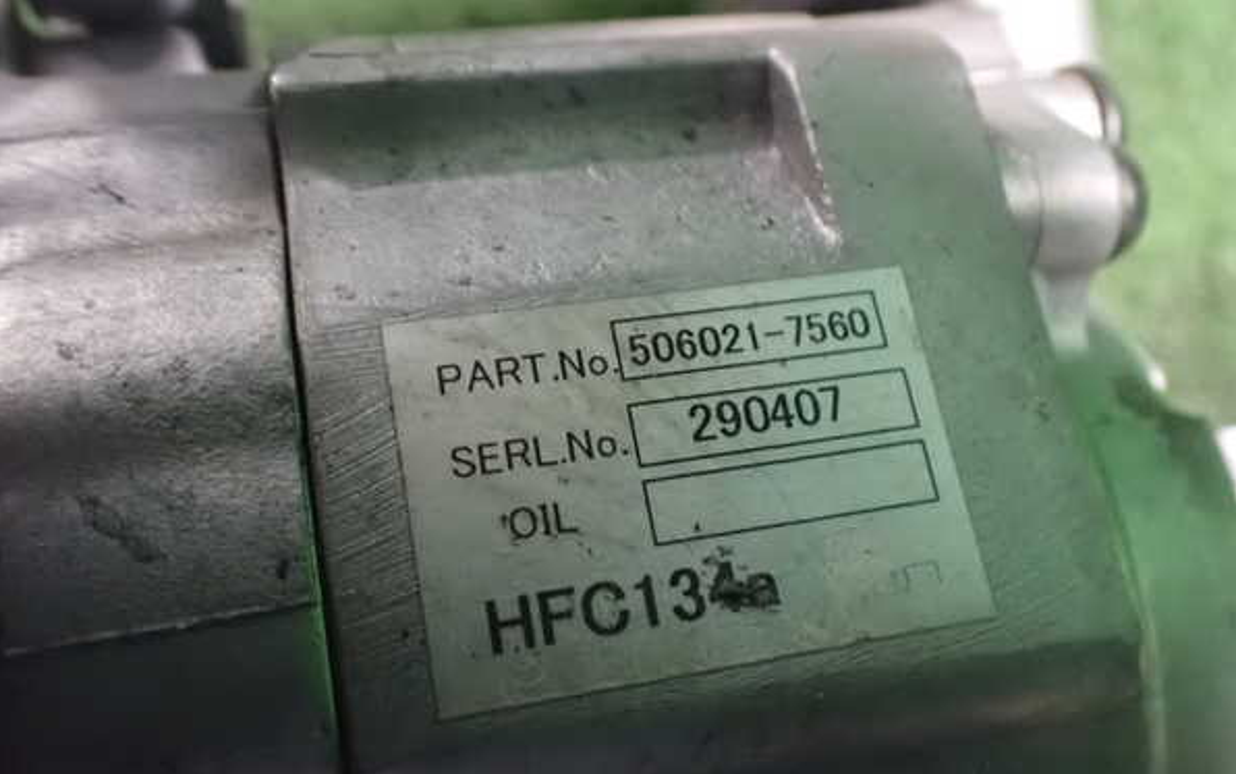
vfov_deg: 39.4
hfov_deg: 59.6
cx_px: 616
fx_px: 1078
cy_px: 415
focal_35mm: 32
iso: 1600
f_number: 2.3
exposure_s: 1/30
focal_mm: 5.4
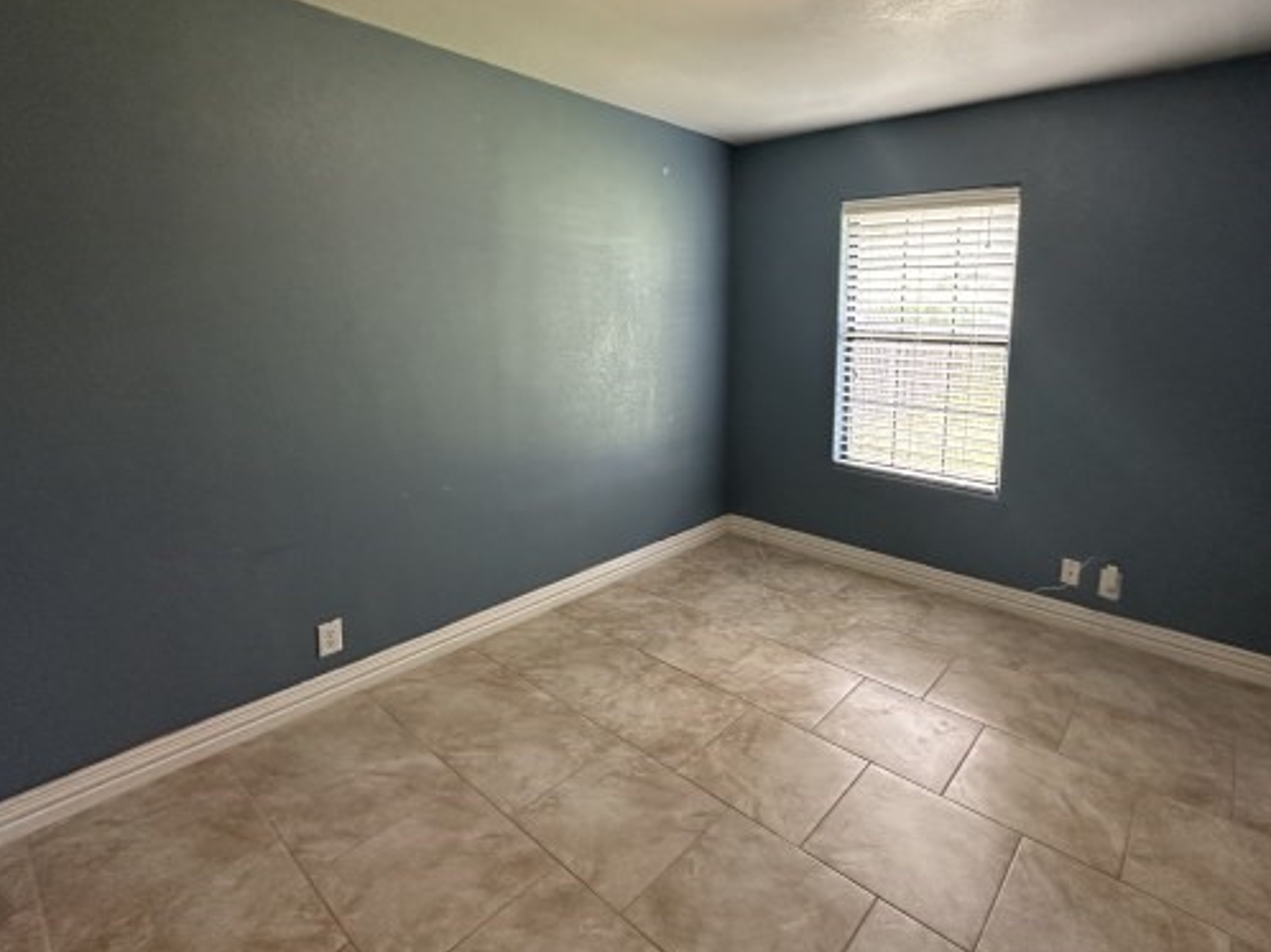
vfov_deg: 70.9
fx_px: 661
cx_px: 681
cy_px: 388
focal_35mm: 18
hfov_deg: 87.6
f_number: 2.2
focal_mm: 2.22
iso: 400
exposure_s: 1/60
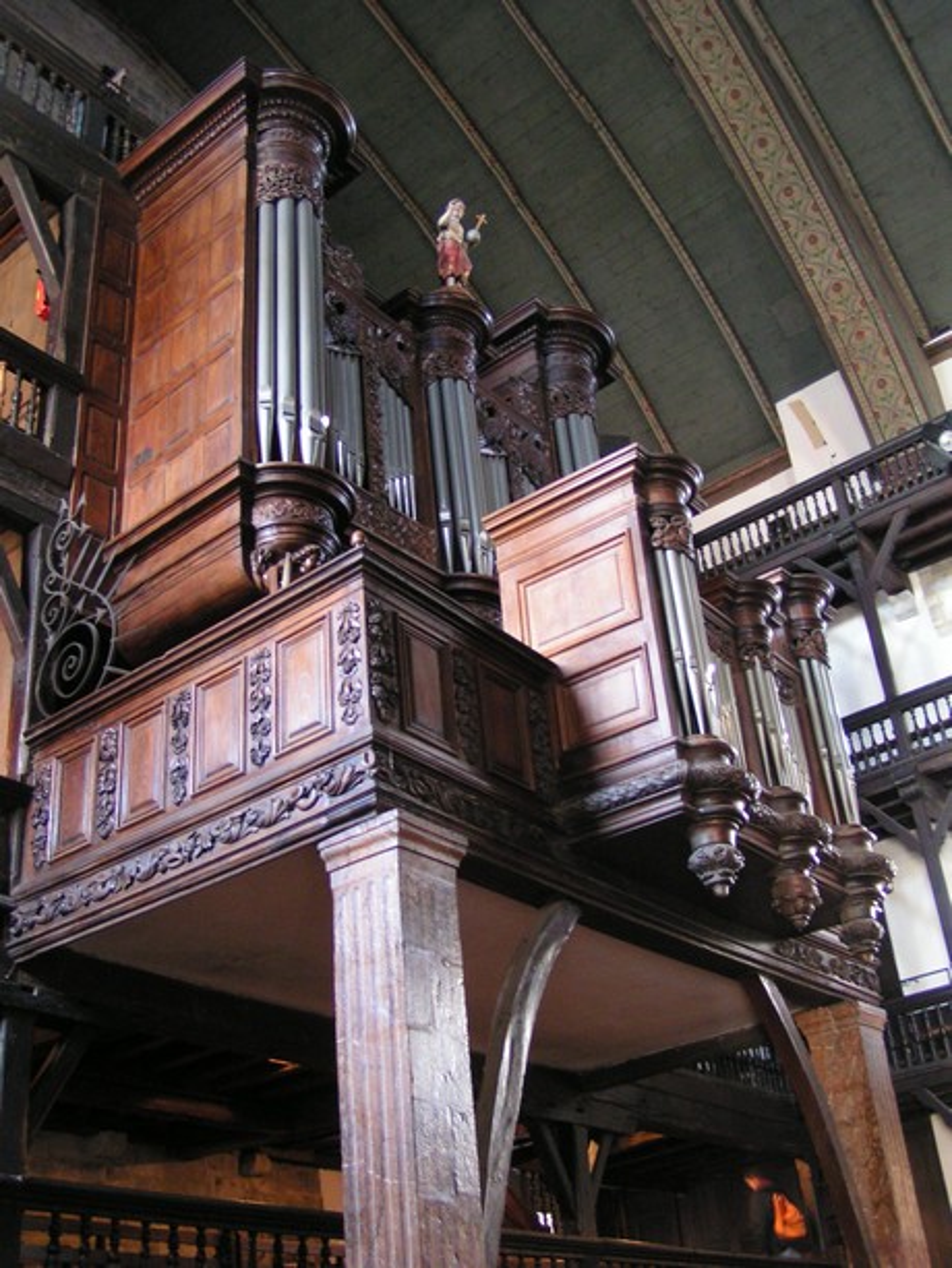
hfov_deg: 37.7
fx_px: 1393
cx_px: 476
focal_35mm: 38
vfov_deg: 49.0
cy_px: 634
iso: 200
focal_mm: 5.8
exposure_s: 1/2
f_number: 2.8
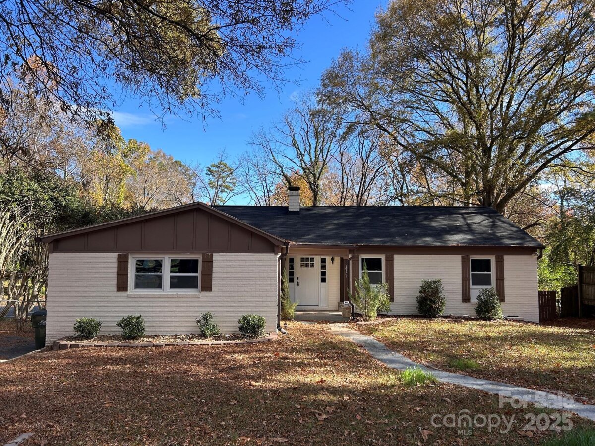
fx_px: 447
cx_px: 298
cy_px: 223
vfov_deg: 53.1
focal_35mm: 26
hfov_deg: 67.3
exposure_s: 1/1431
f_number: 1.5
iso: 50
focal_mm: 5.7
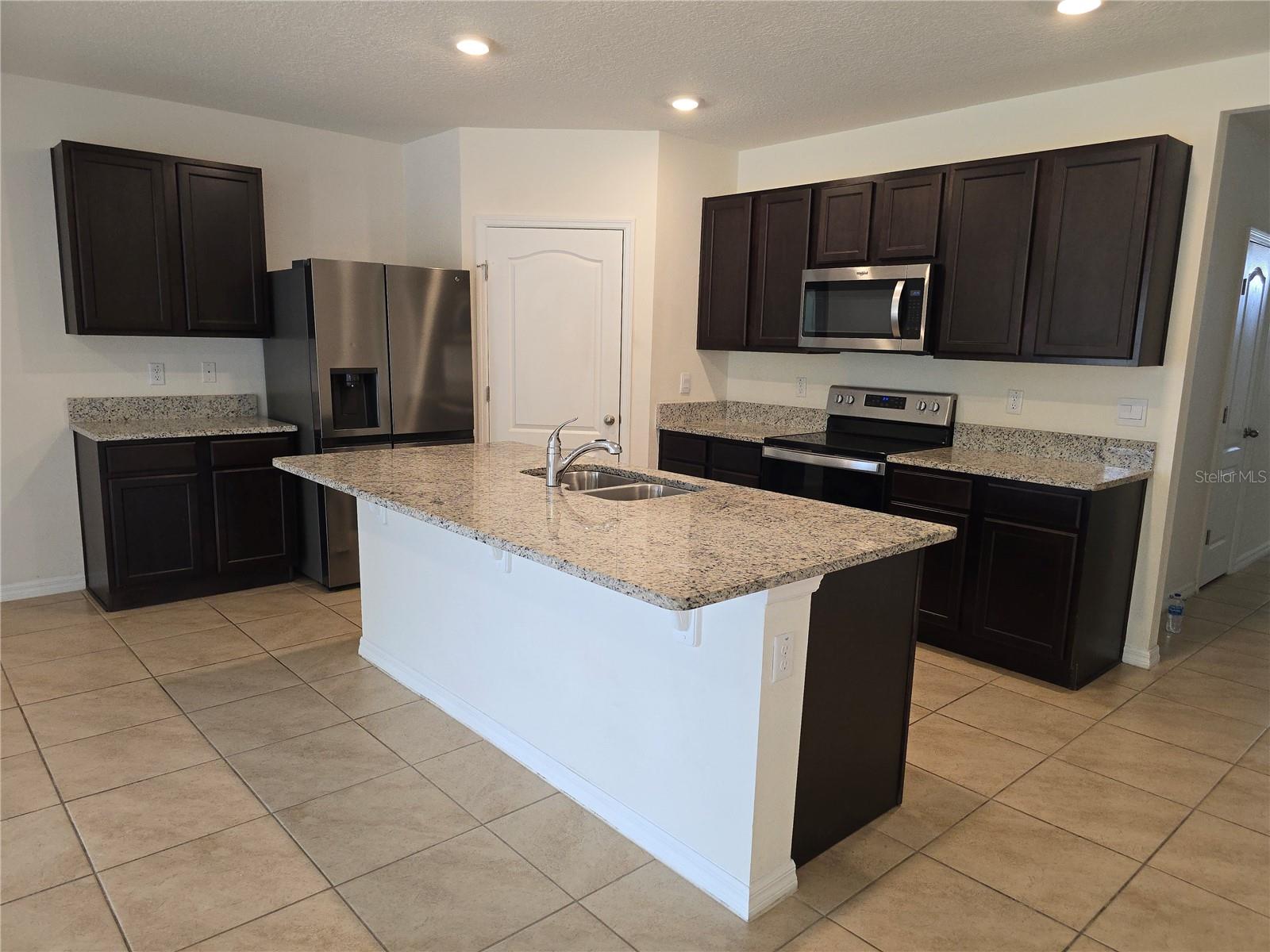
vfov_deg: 58.9
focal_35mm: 23
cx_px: 635
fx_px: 844
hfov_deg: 73.9
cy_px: 476
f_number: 1.7
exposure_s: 1/120
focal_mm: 6.3
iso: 200
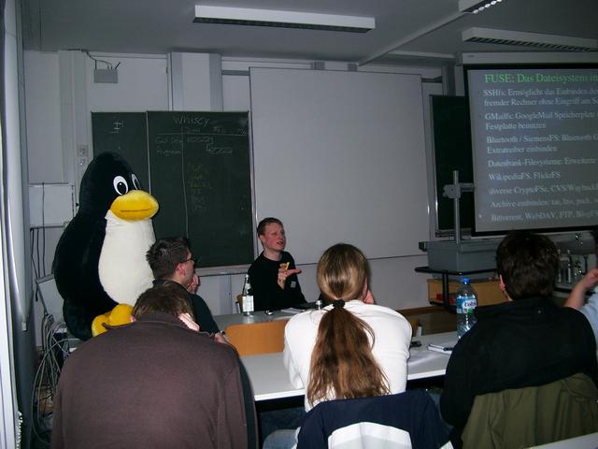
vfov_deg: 38.7
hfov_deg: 50.1
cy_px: 224
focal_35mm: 37
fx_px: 639
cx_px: 299
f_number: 2.6
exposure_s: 1/60
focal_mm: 7.6
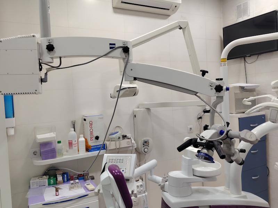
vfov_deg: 45.4
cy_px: 104
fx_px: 249
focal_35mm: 31
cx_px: 139
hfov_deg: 58.4
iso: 375
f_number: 1.75
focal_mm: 5.25
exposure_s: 1/50
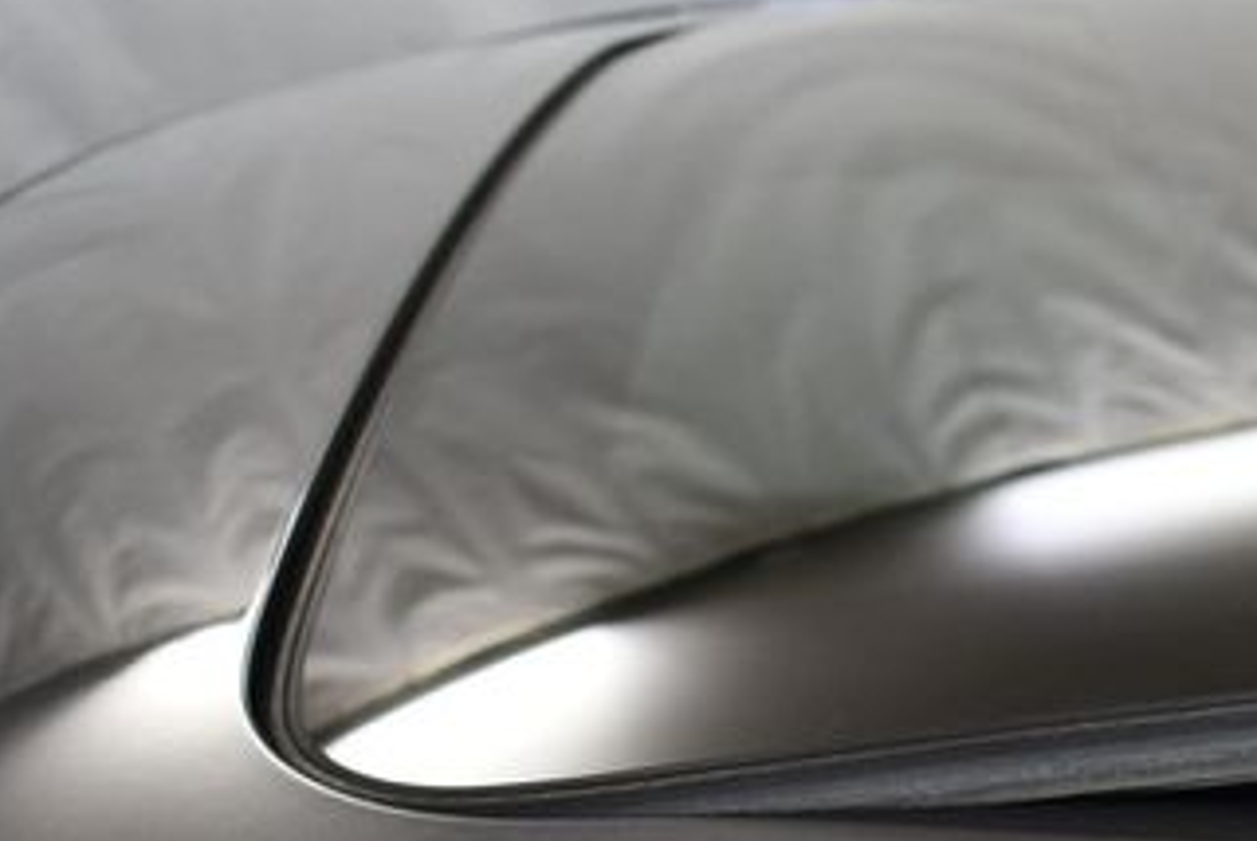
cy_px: 625
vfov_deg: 18.8
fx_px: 2516
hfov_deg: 27.2
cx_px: 1084
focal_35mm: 72
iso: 800
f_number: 3.5
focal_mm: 18
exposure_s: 1/250
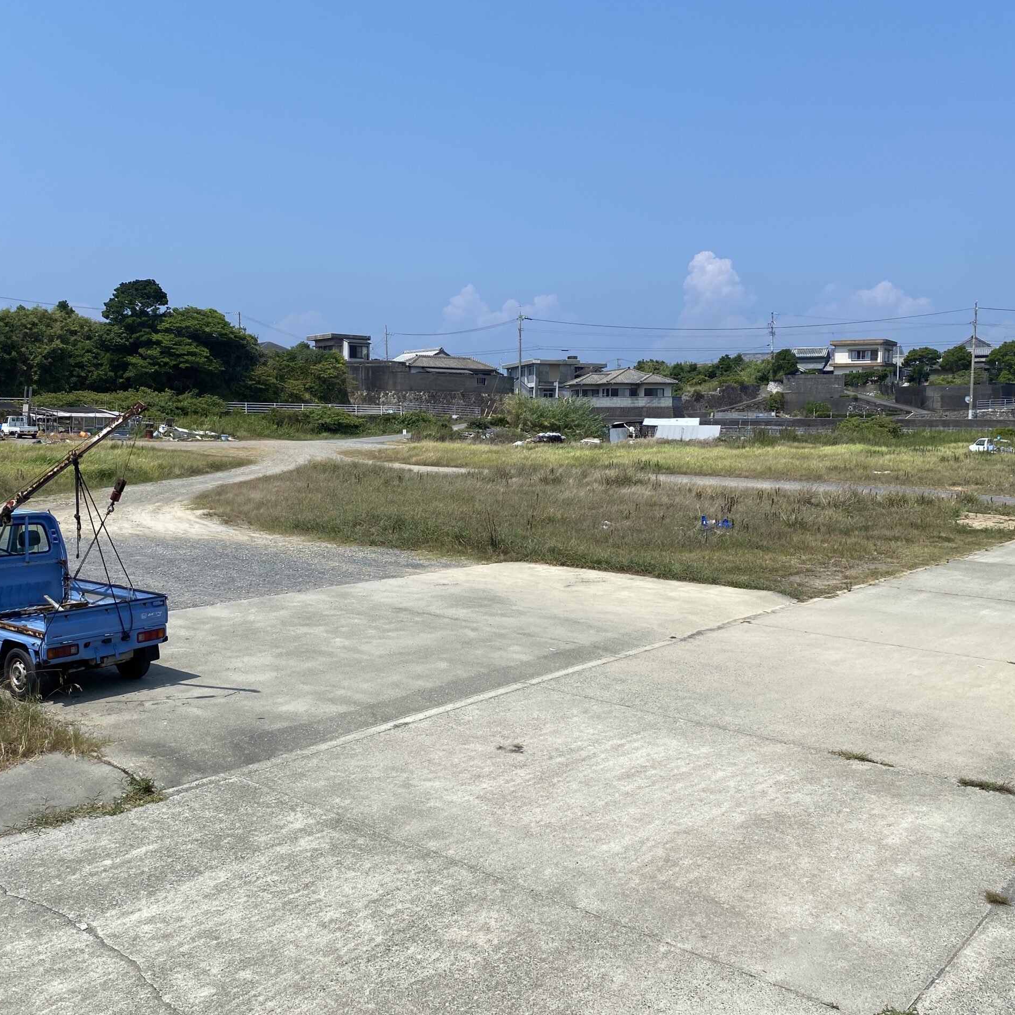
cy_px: 512
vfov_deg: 52.5
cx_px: 498
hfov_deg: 52.5
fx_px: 1028
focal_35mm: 31
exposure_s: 1/4274
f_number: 1.8
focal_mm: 4.25
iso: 32
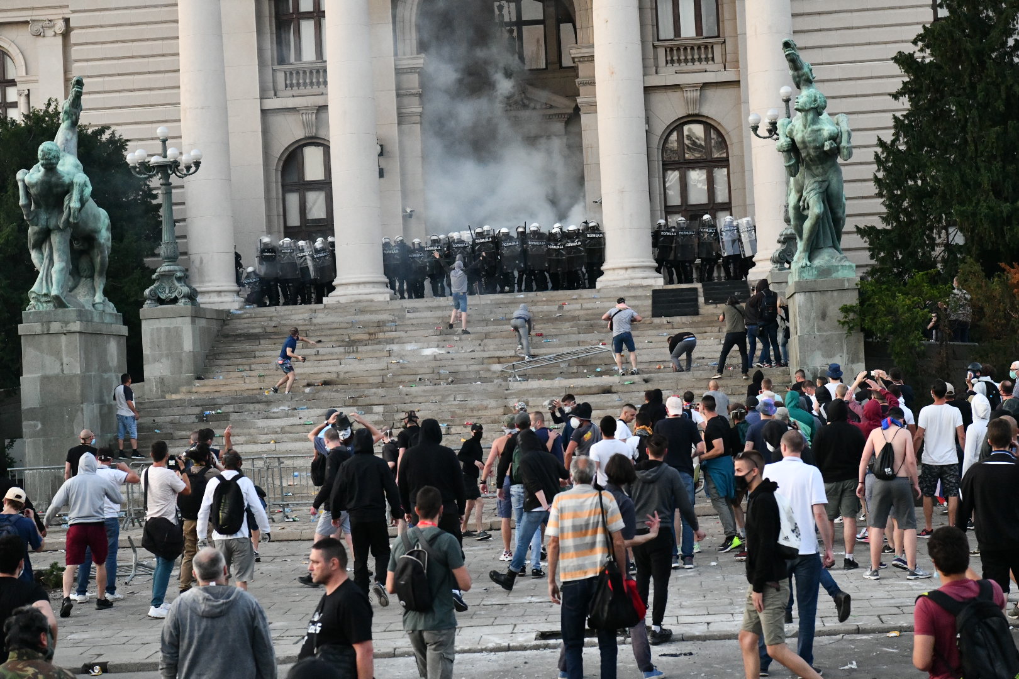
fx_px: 1981
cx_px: 510
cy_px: 340
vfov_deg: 19.5
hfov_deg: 28.8
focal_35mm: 70
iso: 6400
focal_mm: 70
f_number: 5.6
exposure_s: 1/200
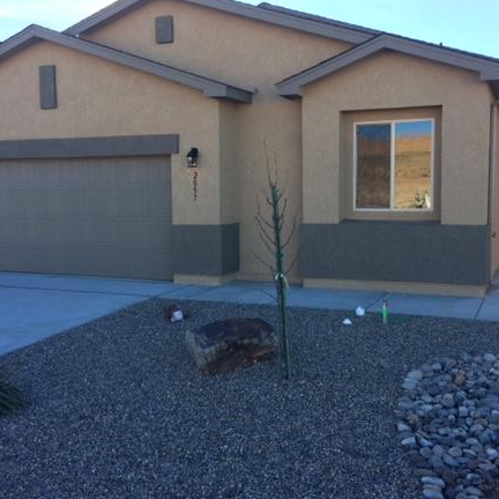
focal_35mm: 38
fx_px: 620
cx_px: 273
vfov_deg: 43.9
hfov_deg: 43.8
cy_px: 243
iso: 32
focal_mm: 4.15
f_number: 2.2
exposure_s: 1/461
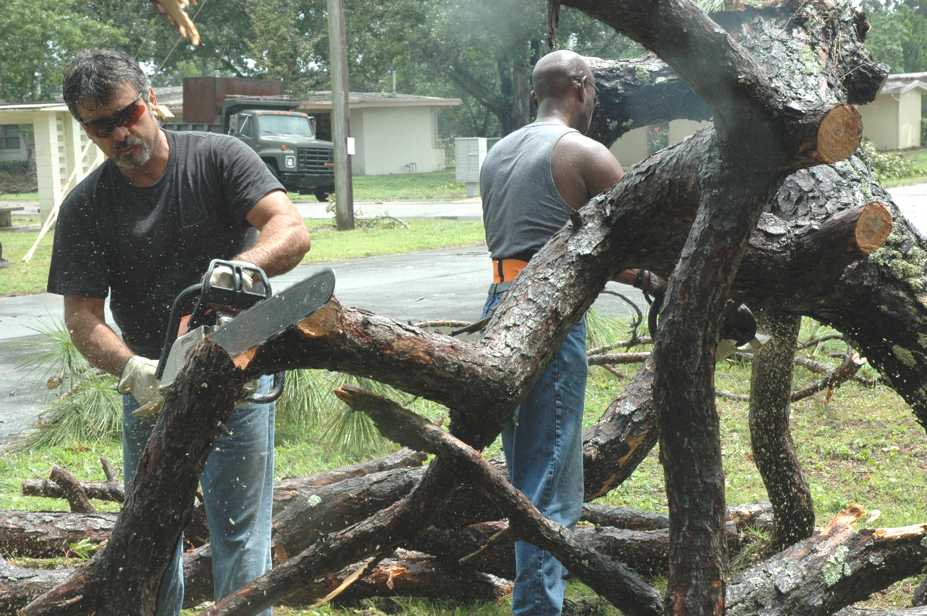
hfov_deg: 29.3
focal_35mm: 69
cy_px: 308
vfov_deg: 19.7
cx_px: 464
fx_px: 1775
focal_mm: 46
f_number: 11
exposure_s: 1/500
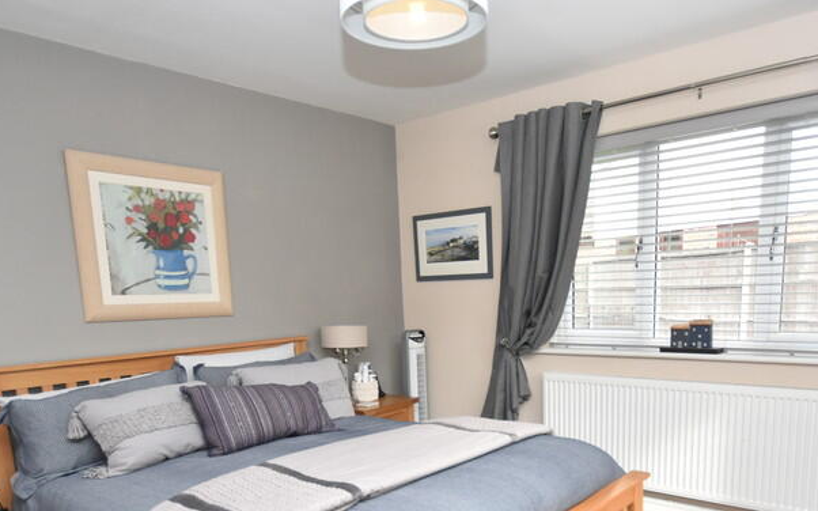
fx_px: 580
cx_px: 448
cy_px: 399
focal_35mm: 26
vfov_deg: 45.5
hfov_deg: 70.3
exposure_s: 1/125
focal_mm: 10
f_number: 4
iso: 800
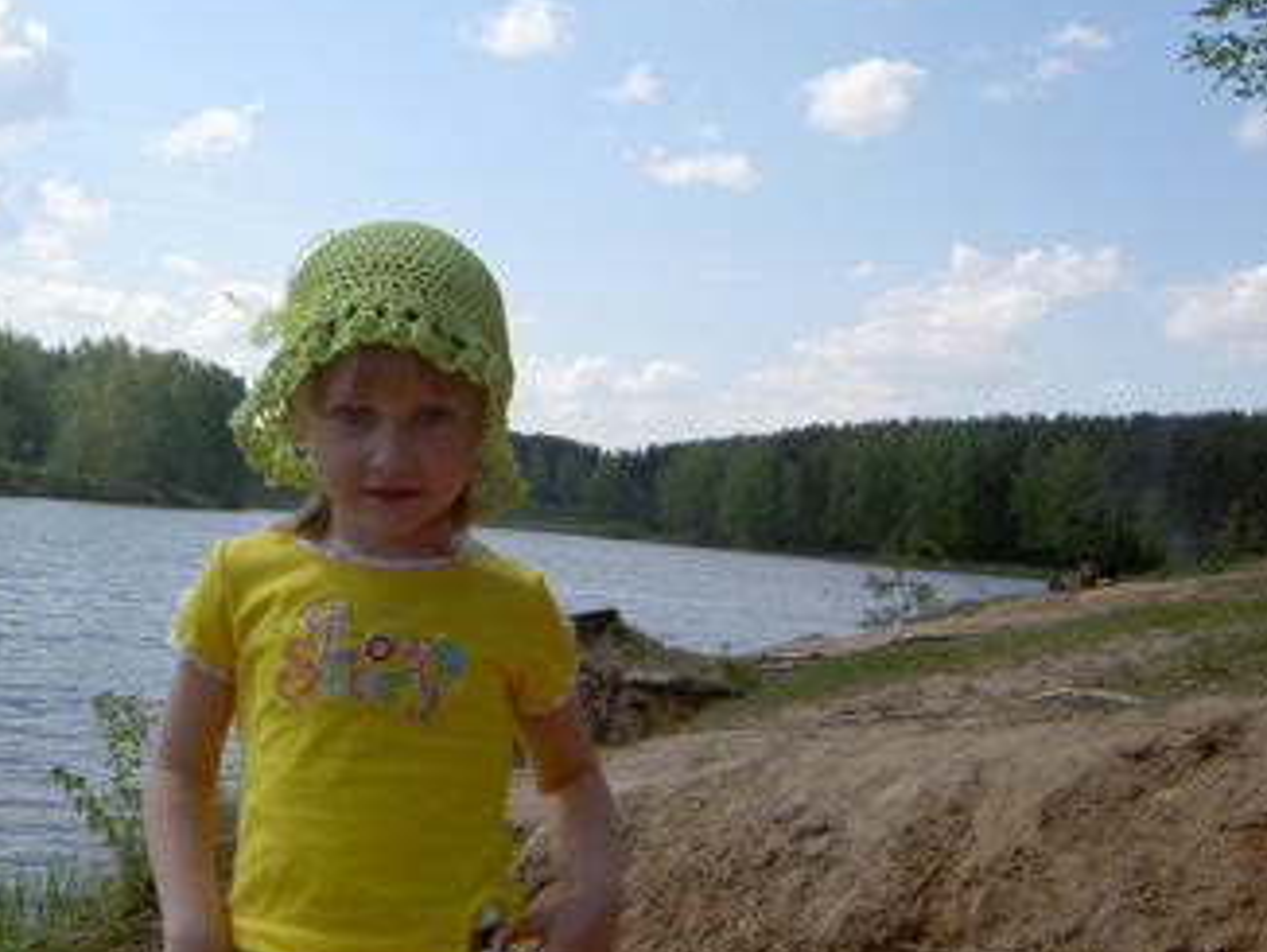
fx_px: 1722
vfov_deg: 30.9
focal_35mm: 47
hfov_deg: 40.2
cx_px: 486
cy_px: 482
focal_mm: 5.6
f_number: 4.7
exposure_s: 1/500
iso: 50
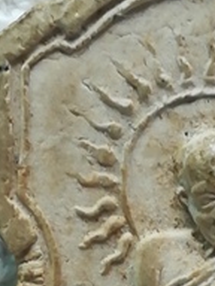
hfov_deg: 6.1
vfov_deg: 8.1
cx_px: 208
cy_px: 285
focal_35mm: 244
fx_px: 2021
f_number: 2.2
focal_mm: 3.83
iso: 200
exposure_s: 1/33.3
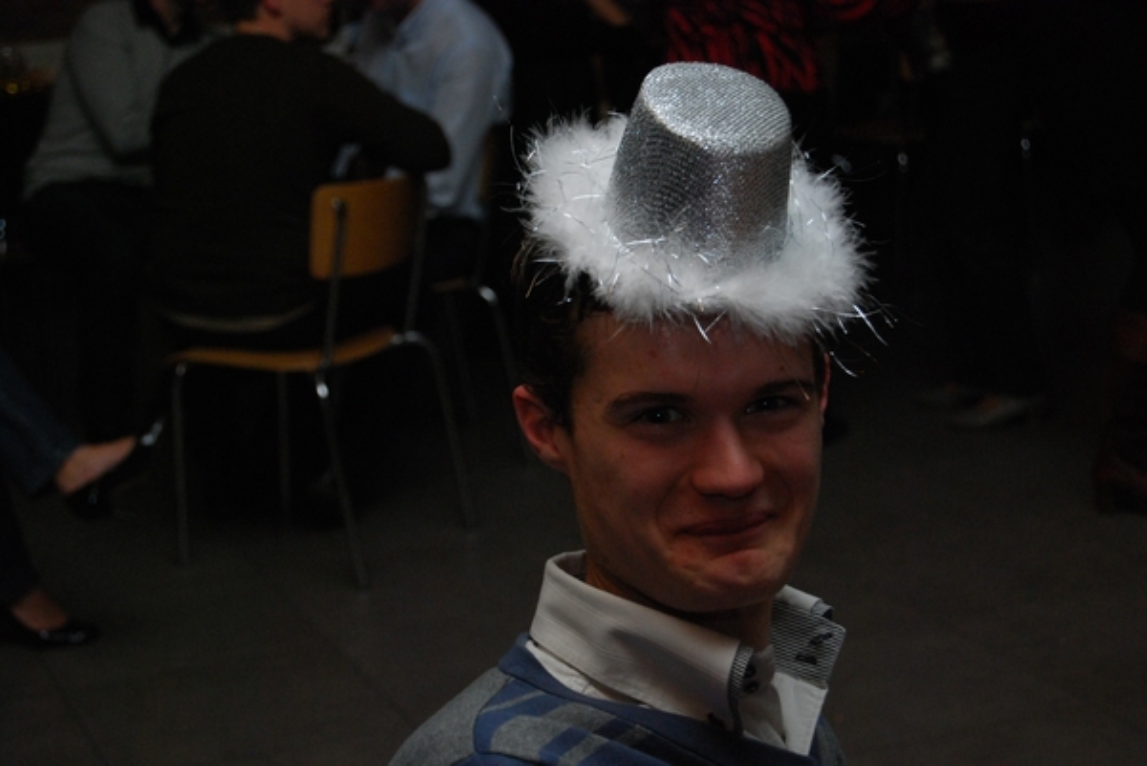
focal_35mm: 82
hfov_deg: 24.6
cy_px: 383
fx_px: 2630
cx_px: 574
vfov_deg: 16.6
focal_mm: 55
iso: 1000
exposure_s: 1/60
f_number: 5.6
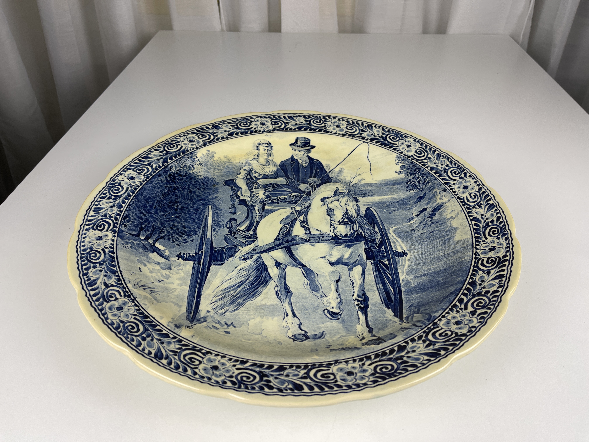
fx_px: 425
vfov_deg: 54.9
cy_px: 221
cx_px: 294
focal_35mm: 25
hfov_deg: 69.4
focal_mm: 5.1
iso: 32
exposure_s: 1/123
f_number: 1.6
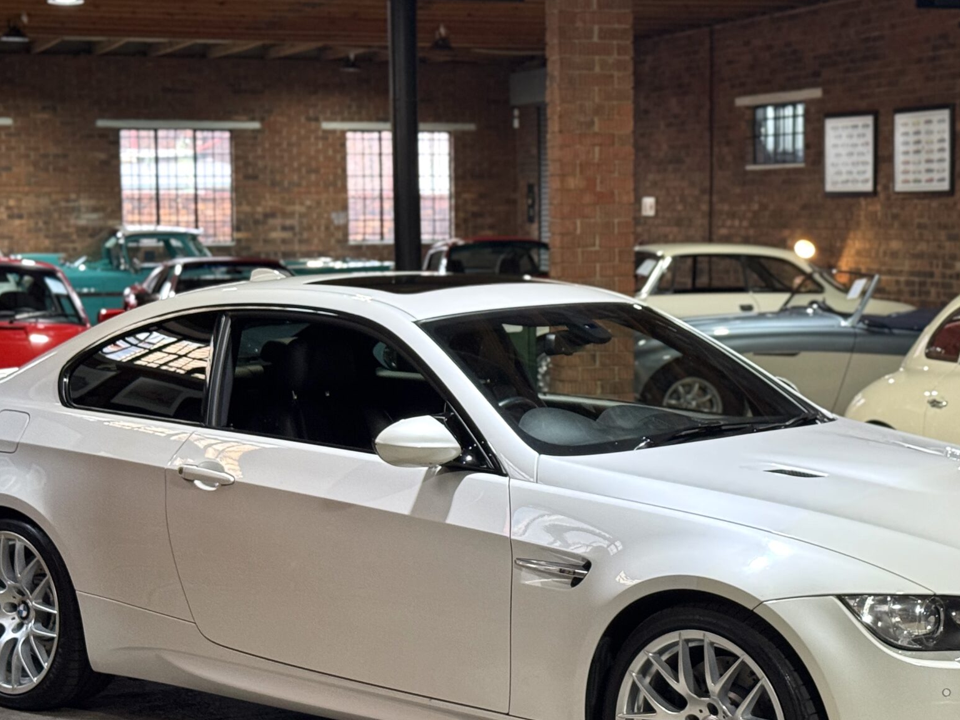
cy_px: 400
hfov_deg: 24.4
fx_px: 2219
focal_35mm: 80
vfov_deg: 18.4
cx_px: 548
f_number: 1.78
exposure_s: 1/50
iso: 200
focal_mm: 6.76
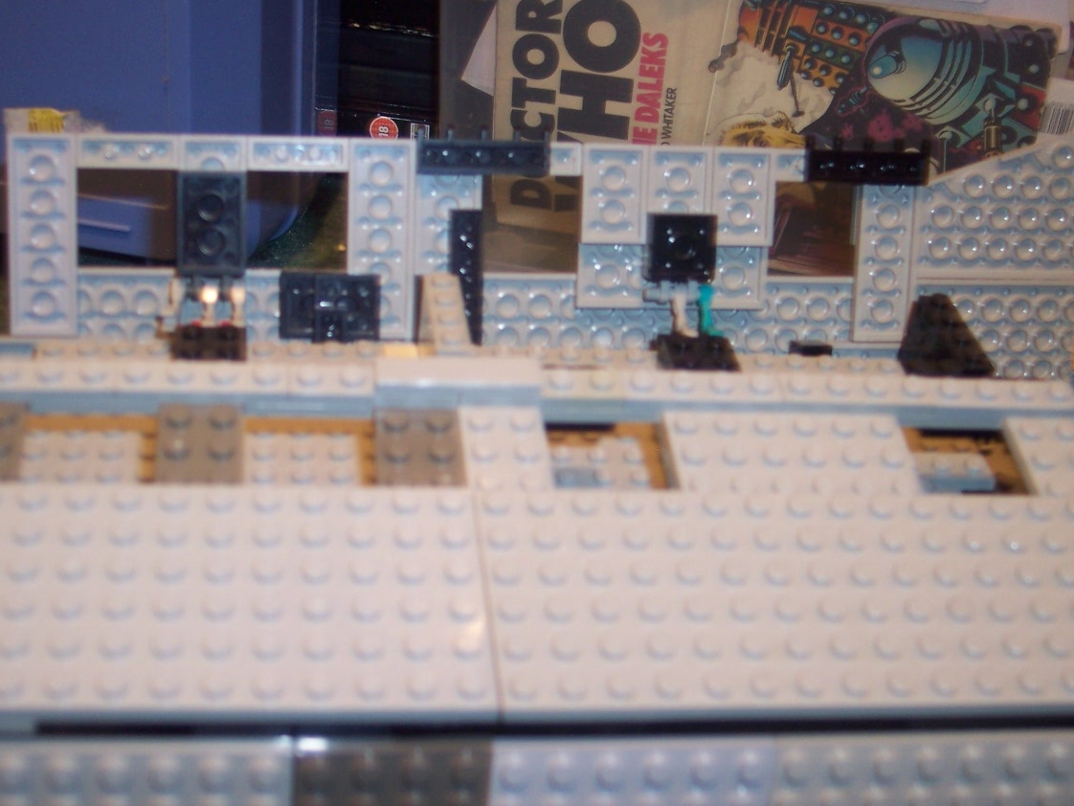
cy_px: 431
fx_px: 1614
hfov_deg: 36.7
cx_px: 462
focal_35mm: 52
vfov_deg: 28.0
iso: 100
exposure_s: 1/2
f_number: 2.8
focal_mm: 8
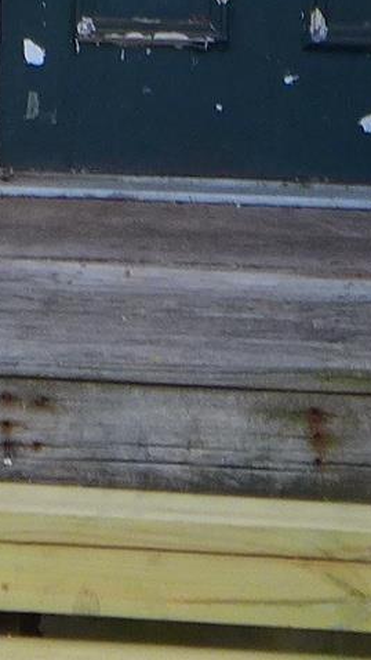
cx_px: 233
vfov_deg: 5.7
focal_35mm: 378
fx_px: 6608
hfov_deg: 3.2
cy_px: 146
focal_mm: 12.8
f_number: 2
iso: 160
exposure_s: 1/100
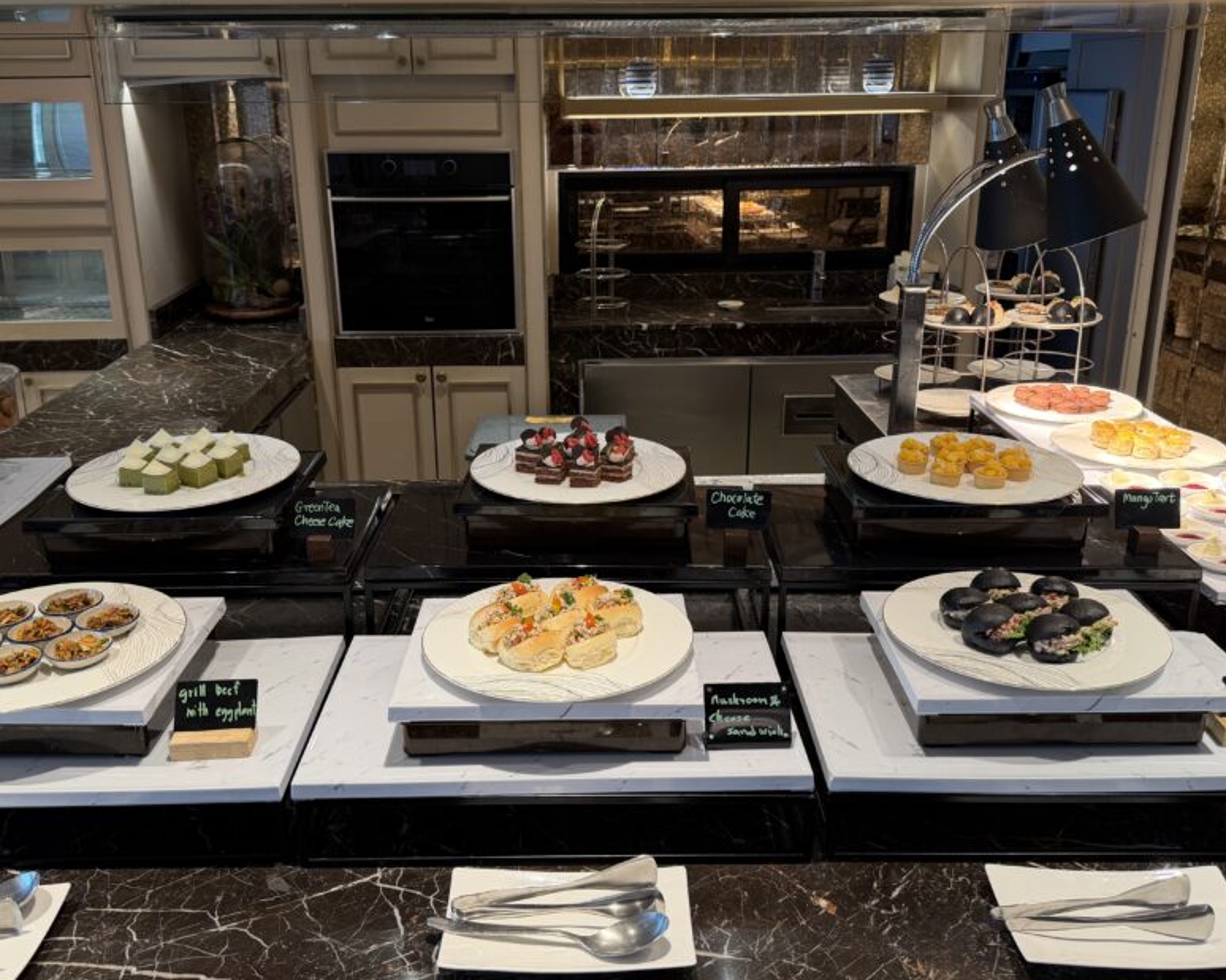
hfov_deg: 57.2
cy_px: 448
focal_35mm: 31
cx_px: 596
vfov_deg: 47.1
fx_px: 1125
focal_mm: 6.76
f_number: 1.78
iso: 100
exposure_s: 1/50
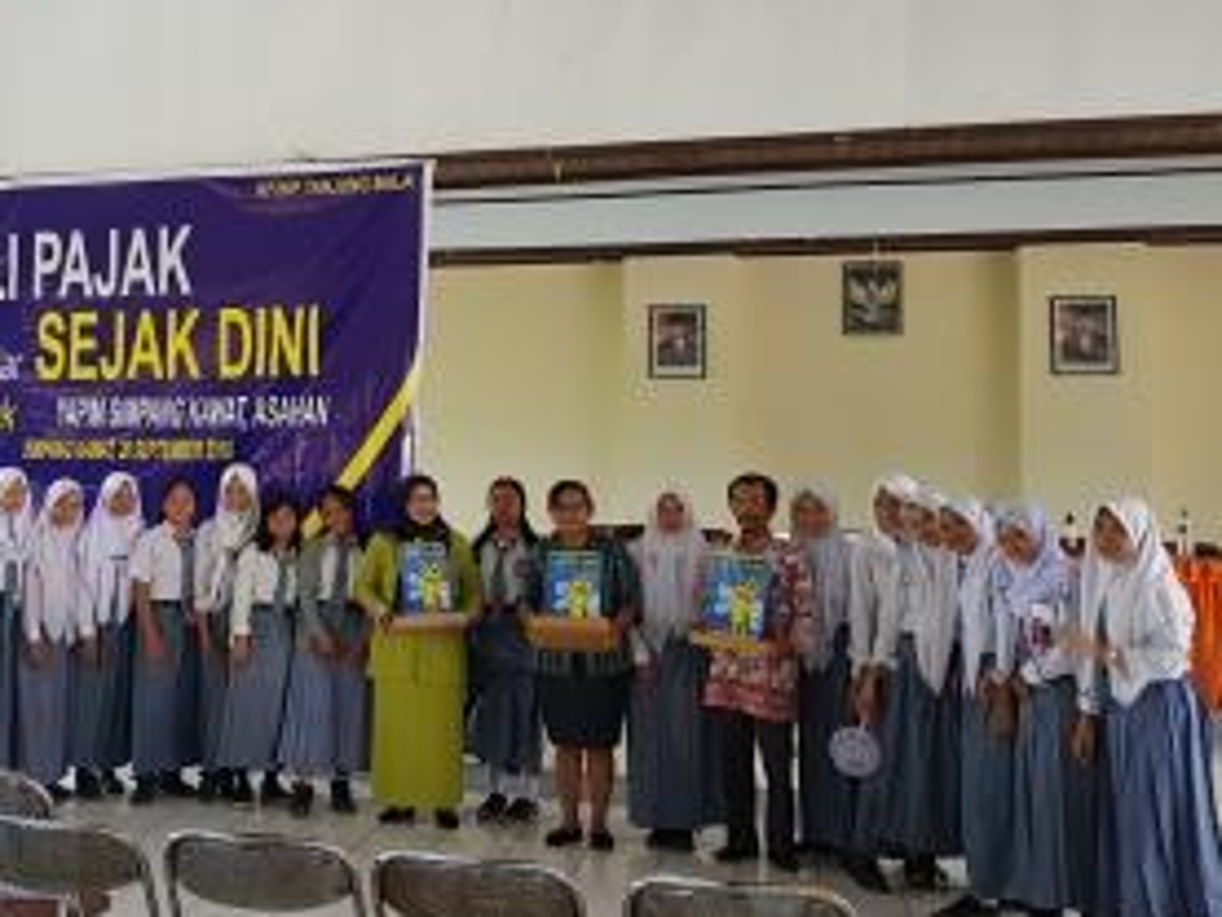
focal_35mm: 42
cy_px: 406
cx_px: 269
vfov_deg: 34.3
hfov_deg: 43.0
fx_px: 1483
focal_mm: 4.2
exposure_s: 1/60
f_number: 1.7
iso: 125
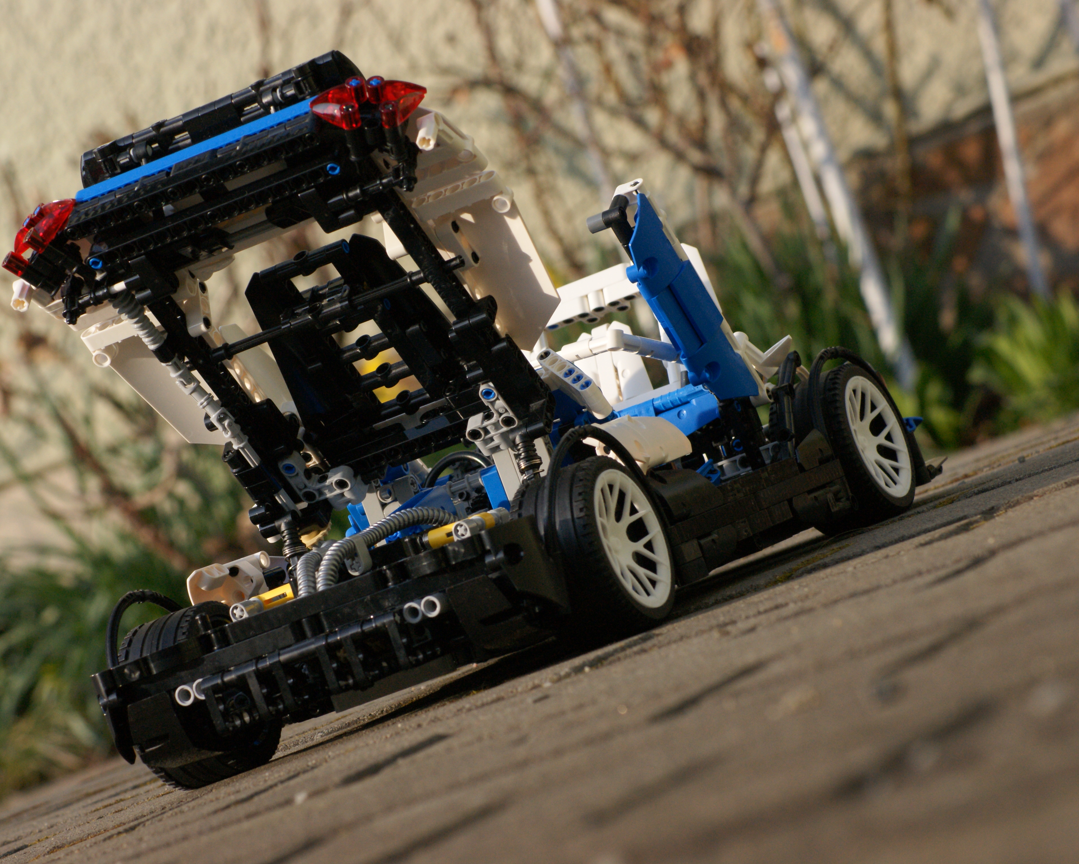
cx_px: 463
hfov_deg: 14.2
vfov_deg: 11.4
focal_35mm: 136
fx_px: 4343
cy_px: 430
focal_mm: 80
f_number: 9
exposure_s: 1/320
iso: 400
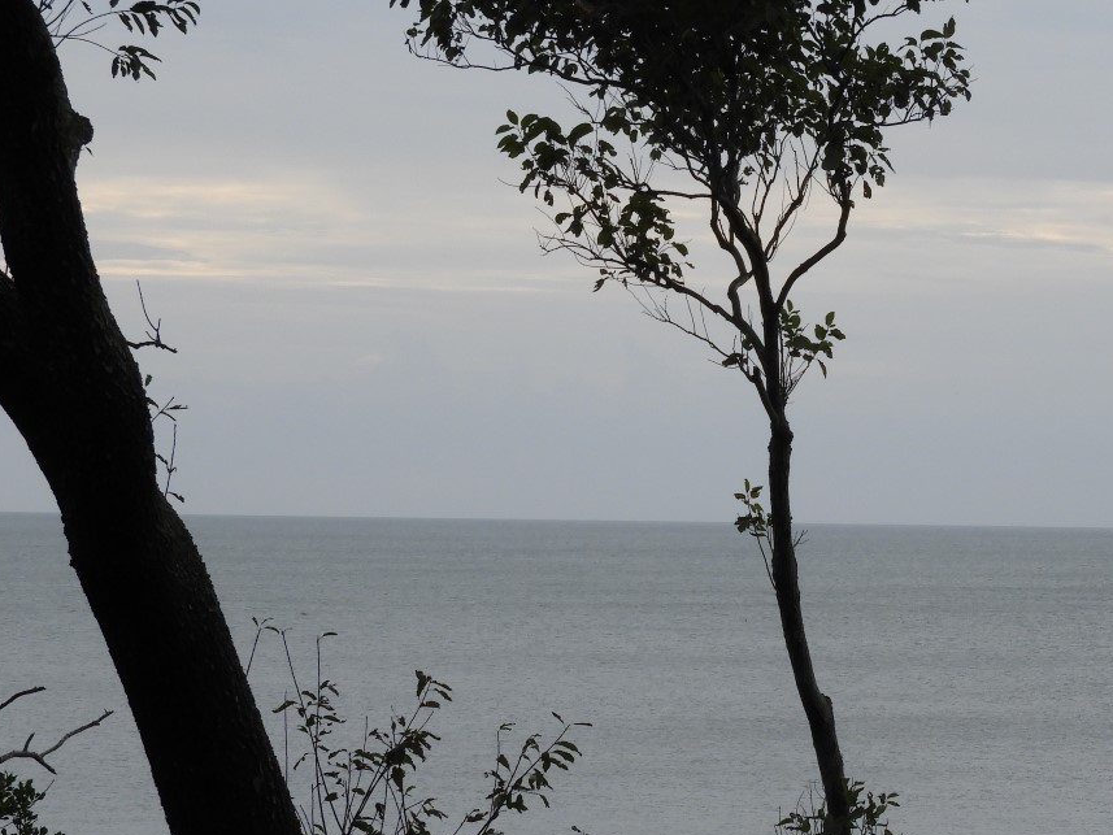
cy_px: 410
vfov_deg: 7.1
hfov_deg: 9.4
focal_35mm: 210
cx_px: 764
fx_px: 6753
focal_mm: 22.4
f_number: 5
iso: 100
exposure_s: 1/200
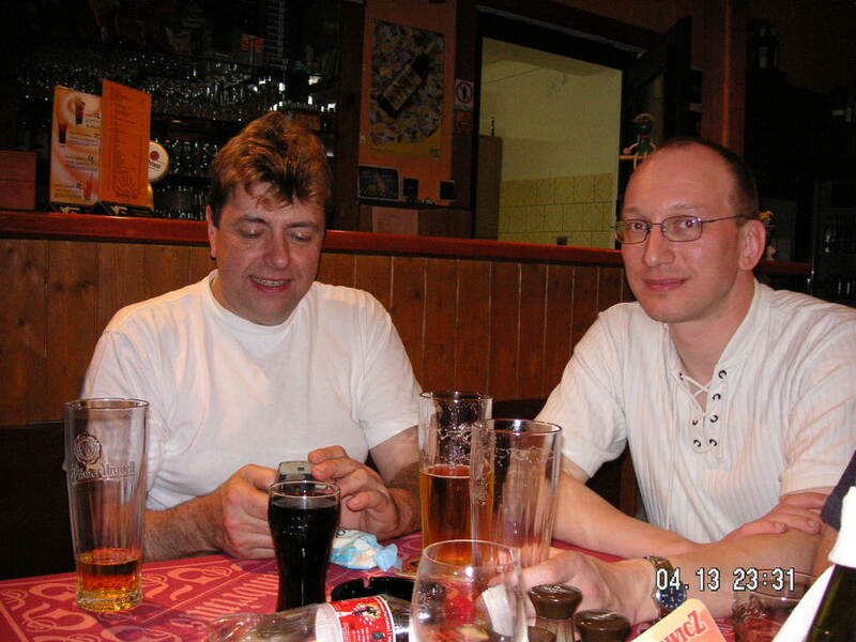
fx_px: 915
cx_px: 428
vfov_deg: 38.7
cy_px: 321
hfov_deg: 50.1
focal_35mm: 37
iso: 160
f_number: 2.8
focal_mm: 6.1
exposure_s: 1/45
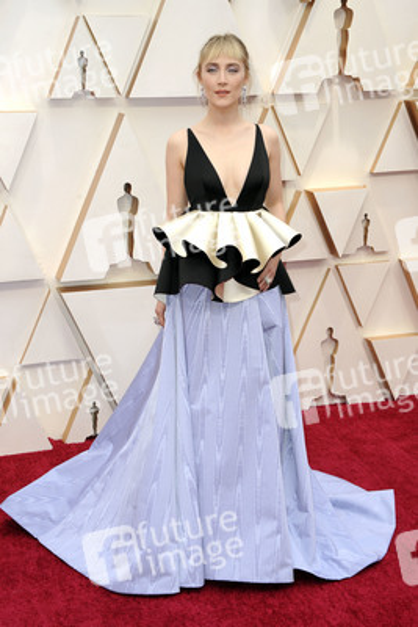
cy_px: 314
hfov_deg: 24.2
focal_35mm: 56
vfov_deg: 35.6
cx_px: 209
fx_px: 974
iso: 800
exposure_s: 1/200
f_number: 7.1
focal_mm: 56
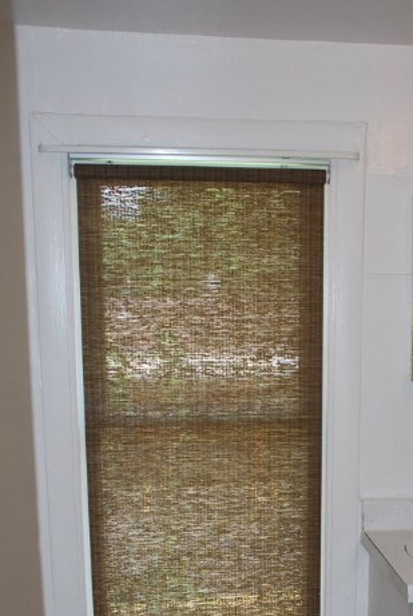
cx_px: 316
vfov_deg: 38.4
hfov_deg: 26.7
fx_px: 857
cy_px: 470
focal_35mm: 50
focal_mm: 20
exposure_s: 1/60
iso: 400
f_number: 4
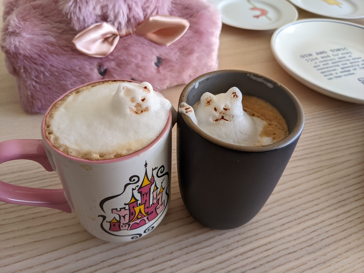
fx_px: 284
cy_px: 136
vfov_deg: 51.4
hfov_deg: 65.3
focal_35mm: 27
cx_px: 182
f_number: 1.73
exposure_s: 1/82.1
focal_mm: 4.38
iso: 63
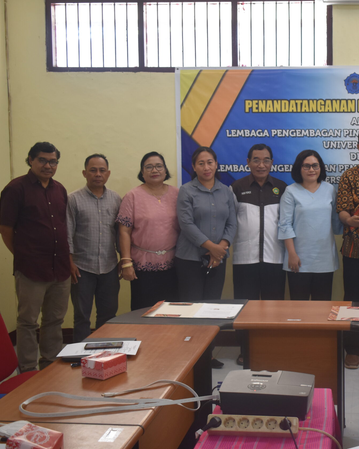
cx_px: 329
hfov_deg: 25.5
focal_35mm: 58
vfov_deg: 32.6
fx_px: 766
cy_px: 223
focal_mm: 27
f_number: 4
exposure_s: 1/30
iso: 720
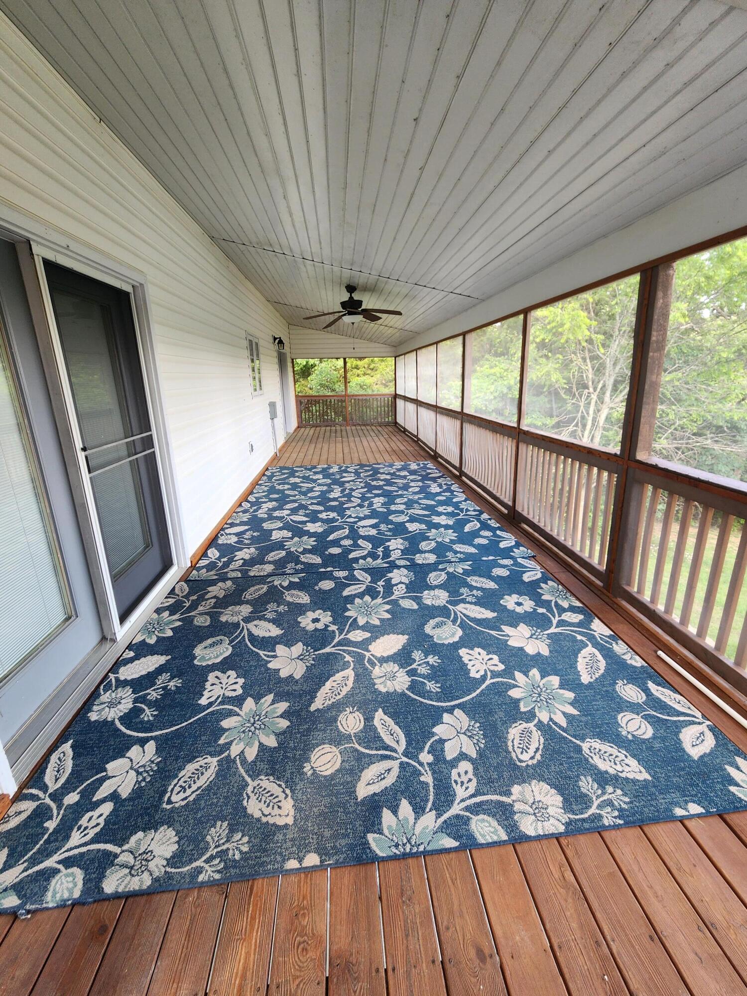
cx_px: 374
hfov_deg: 89.9
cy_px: 498
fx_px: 374
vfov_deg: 106.2
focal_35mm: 13
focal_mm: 2.2
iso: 100
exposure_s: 1/60
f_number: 2.2
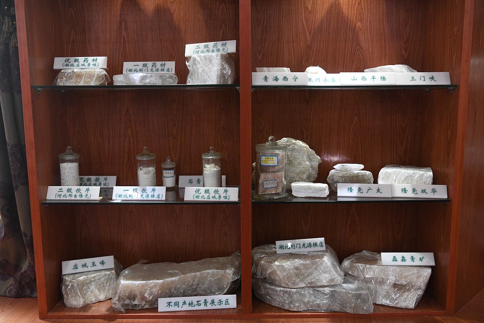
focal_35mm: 32
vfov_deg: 41.1
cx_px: 242
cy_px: 162
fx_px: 430
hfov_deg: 58.7
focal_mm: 32
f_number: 4.5
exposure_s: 1/125
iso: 2500
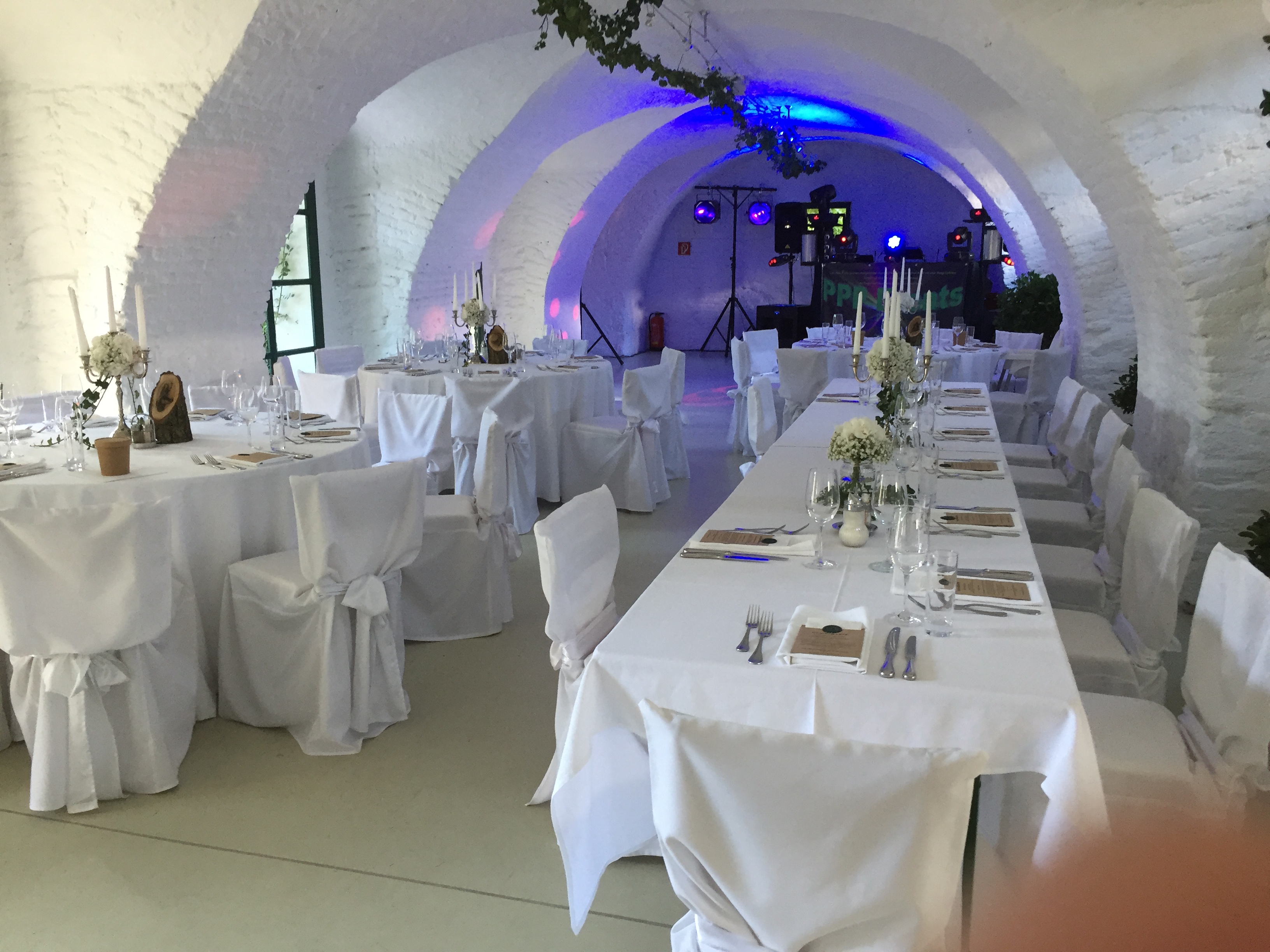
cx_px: 635
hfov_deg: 61.7
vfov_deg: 48.2
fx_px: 1064
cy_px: 476
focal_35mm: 29
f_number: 2.2
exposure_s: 1/33
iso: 125
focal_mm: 4.15
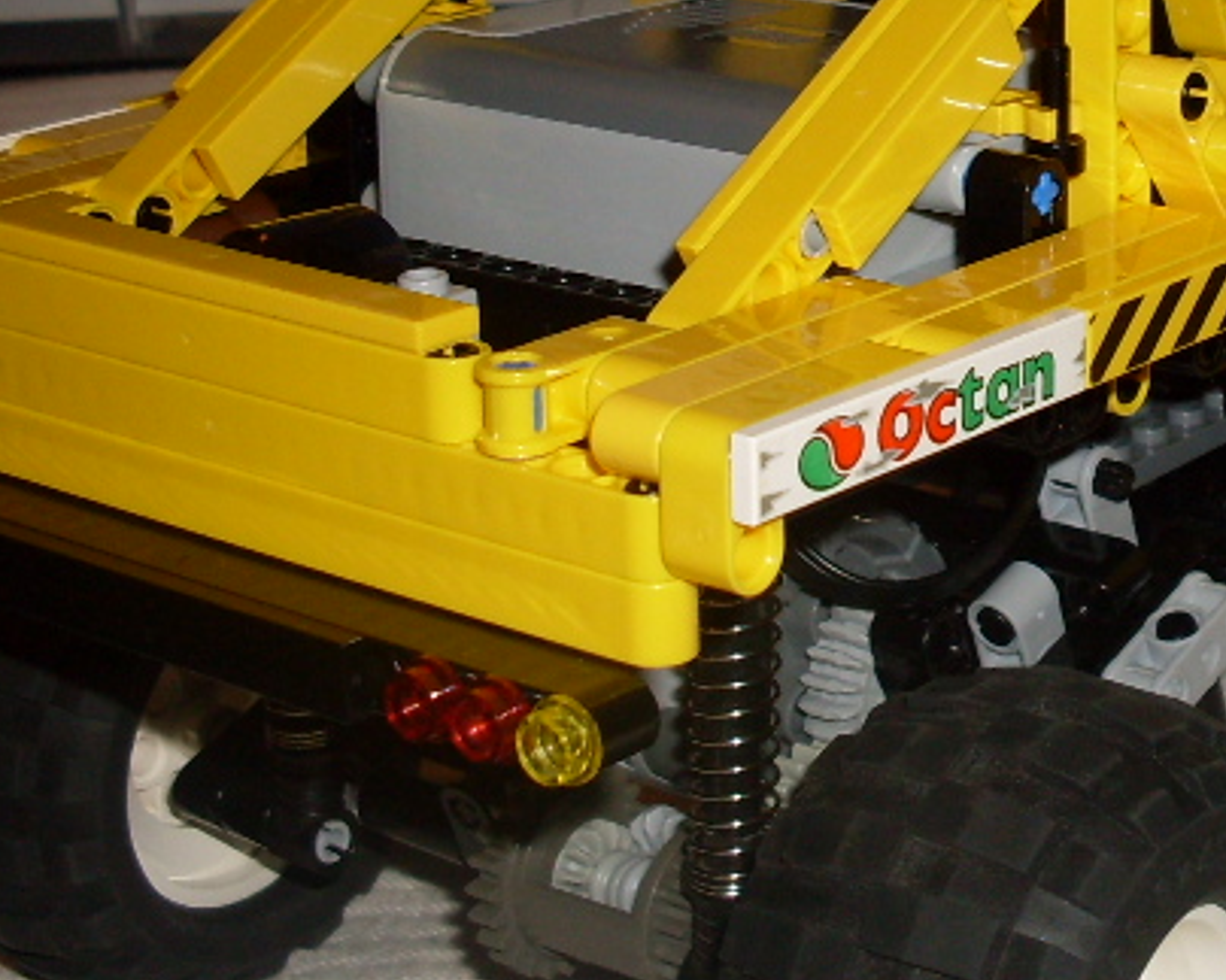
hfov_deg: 19.8
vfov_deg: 16.3
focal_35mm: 94
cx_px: 1214
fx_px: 3410
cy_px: 237
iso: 100
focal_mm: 6.3
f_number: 2.8
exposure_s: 1/45
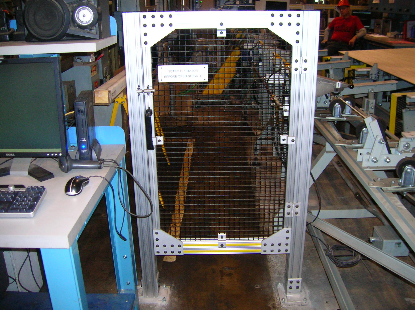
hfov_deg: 54.0
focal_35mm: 34
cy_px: 155
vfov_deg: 41.7
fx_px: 407
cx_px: 208
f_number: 2.9
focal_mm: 5.7
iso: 150
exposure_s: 1/60.1
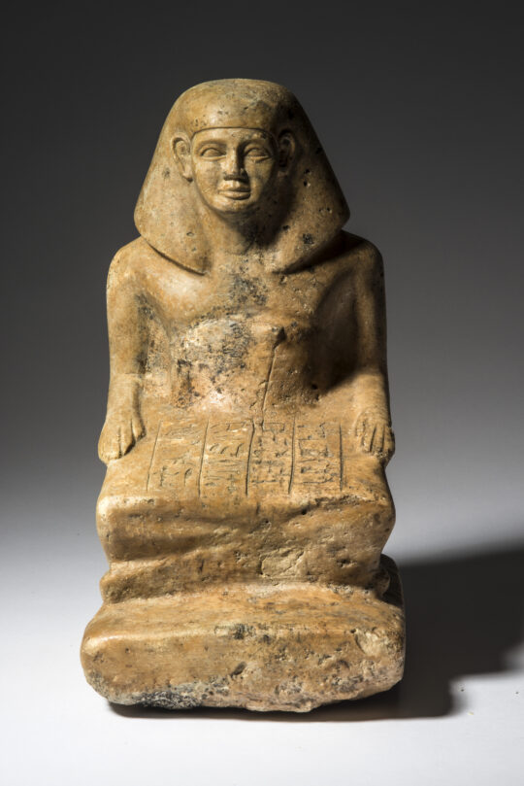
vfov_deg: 19.4
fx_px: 2290
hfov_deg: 13.1
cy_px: 393
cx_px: 262
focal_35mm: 105
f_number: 22
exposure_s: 1/160
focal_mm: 105
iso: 100
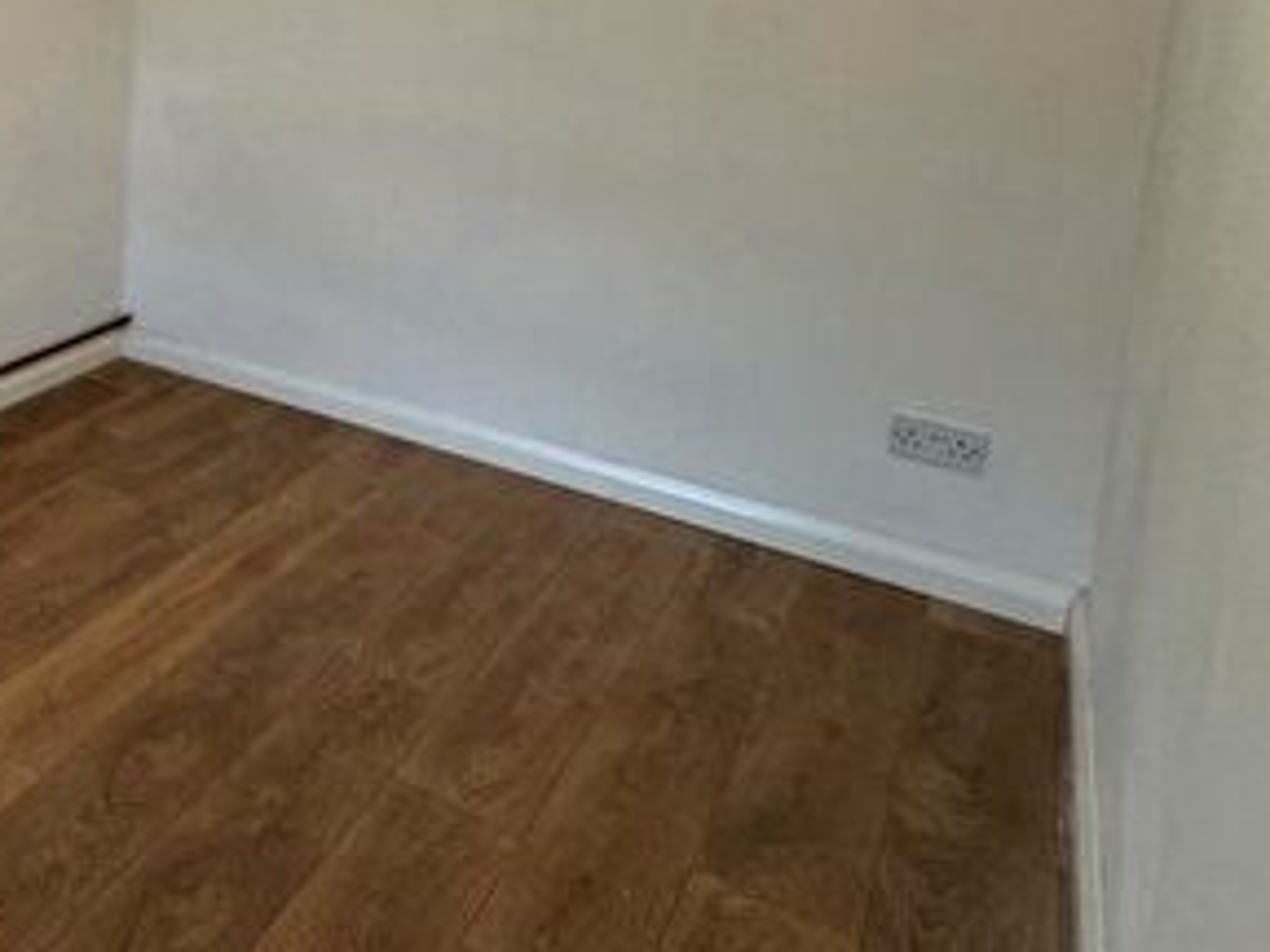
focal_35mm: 34
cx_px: -216
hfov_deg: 40.2
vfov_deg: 38.0
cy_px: 37
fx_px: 1247
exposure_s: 1/100
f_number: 2.2
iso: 160
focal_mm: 2.22
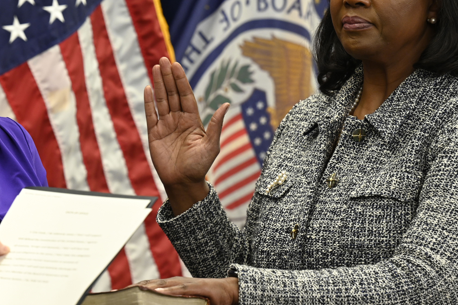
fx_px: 3689
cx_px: 83
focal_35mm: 290
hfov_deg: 7.1
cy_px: 68
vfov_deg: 4.7
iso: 1000
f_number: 4
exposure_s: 1/200
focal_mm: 140
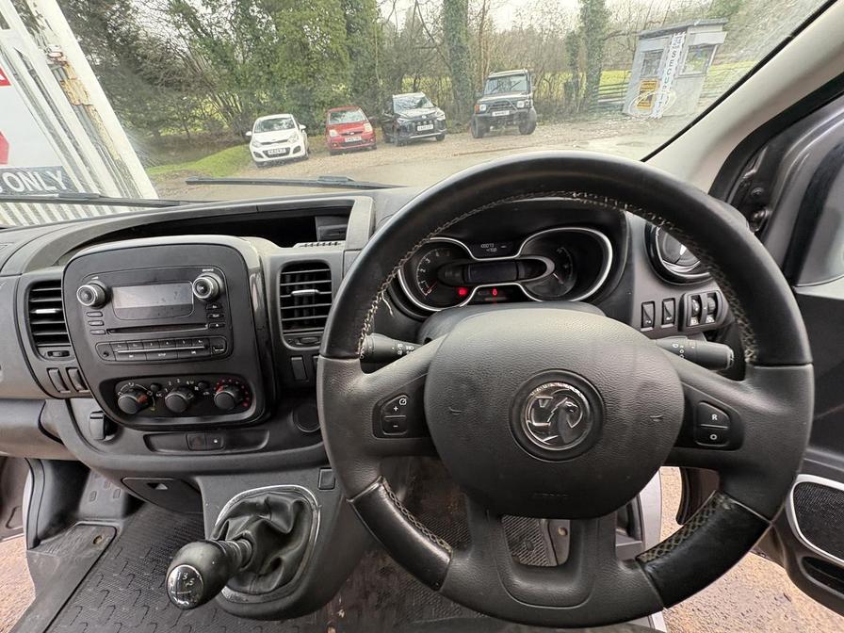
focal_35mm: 14
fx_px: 341
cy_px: 316
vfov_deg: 85.7
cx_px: 422
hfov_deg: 102.1
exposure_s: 1/99
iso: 200
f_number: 2.2
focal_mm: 2.22
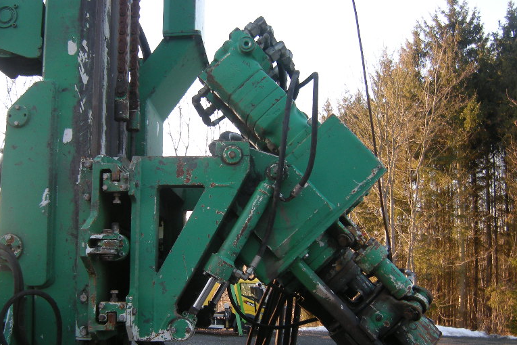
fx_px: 560
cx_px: 220
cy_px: 223
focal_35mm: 39
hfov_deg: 49.4
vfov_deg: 34.0
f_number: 2.8
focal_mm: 4.7
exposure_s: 1/69.5
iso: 86
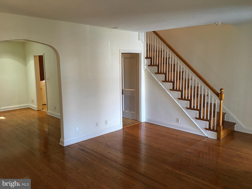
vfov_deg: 48.2
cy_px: 94
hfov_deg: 61.7
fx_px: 211
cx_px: 126
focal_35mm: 29
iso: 80
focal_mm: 4.15
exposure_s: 1/30
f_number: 2.2
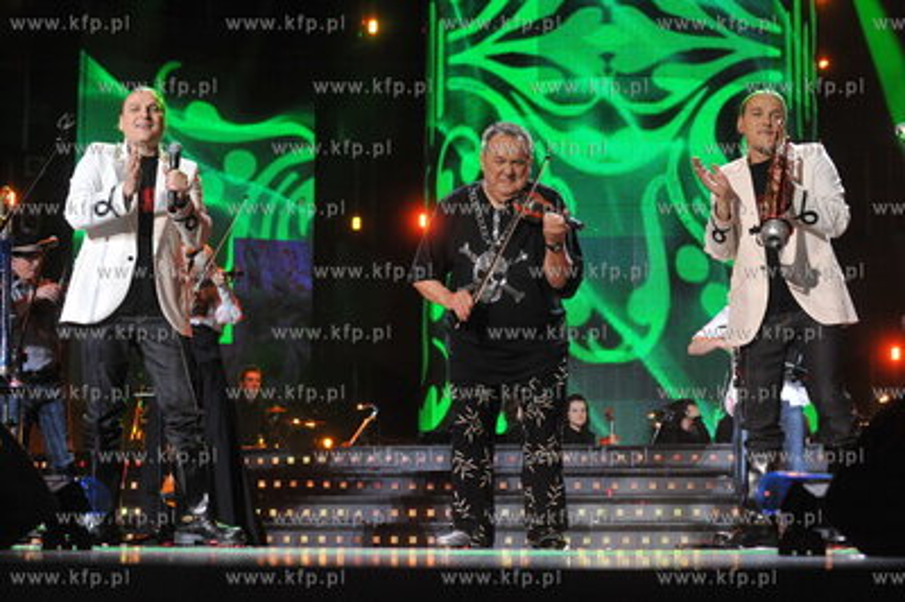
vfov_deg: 16.6
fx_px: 2060
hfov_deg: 24.8
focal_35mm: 82
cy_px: 301
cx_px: 452
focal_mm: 82
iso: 3200
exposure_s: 1/250
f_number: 5.6
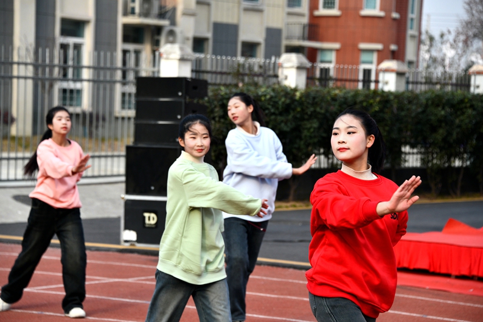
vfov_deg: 10.1
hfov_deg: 15.1
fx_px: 1824
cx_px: 242
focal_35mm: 136
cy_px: 162
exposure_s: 1/320
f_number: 6.3
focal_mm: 135
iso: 200
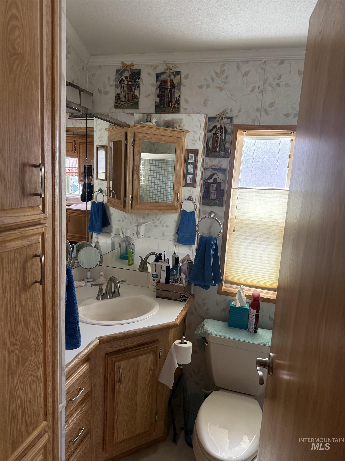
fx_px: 319
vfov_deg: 71.6
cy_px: 230
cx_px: 172
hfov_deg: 56.8
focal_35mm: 24
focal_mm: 6.76
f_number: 1.78
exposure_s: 1/60
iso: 250
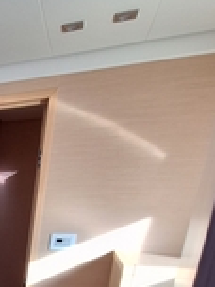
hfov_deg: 23.8
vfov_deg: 34.1
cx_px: -126
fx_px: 373
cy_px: 343
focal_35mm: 45
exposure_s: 1/50
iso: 64
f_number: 2.2
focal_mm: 1.74
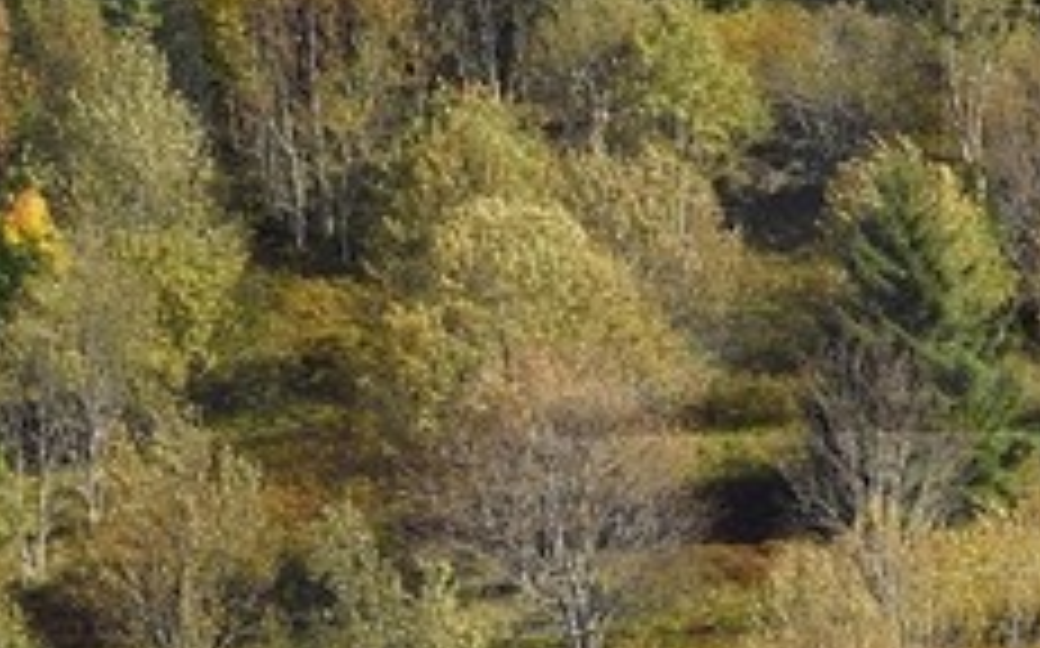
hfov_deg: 1.9
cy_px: -299
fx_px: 31948
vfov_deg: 1.2
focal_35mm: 1128
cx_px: 1823
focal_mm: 160
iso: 200
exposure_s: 1/250
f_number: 13
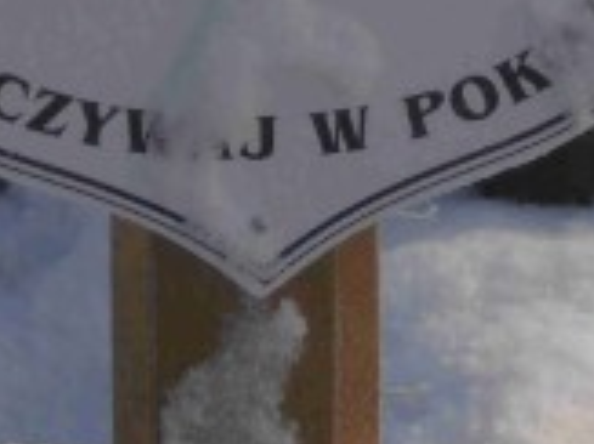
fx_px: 11163
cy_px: -153
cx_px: 281
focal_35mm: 651
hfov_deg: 3.0
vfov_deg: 2.3
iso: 80
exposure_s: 1/800
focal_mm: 29.44
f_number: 5.9
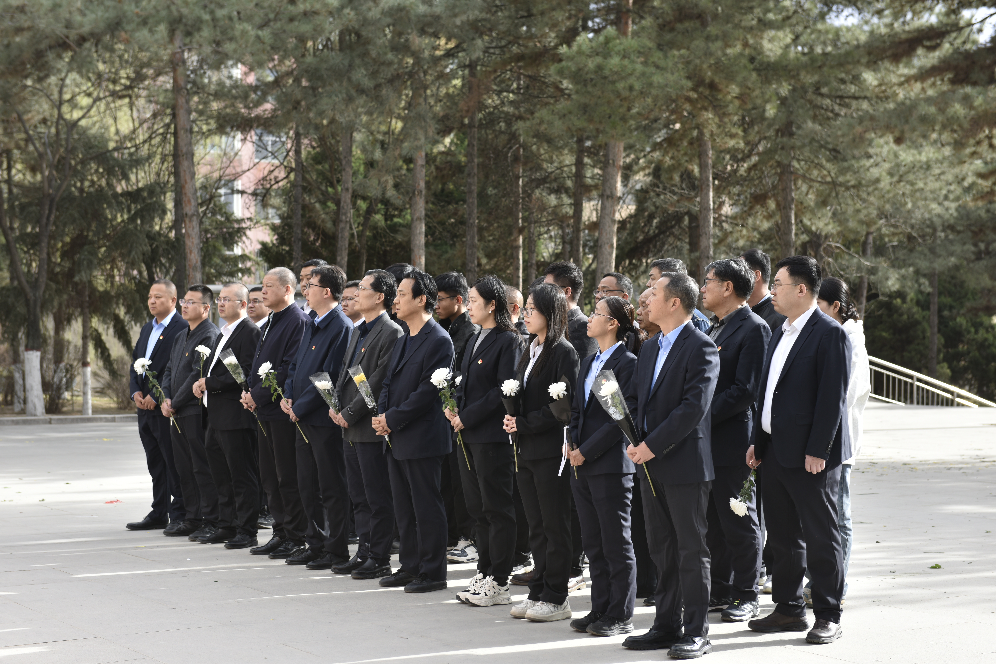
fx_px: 1716
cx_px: 498
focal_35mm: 62
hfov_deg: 32.4
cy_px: 332
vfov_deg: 21.9
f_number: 5.6
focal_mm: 62
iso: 100
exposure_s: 1/125
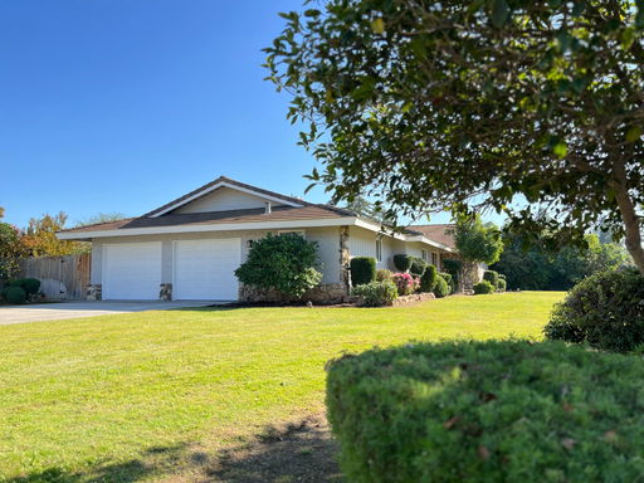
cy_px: 242
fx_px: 484
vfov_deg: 53.1
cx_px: 322
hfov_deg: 67.3
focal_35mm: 26
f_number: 1.5
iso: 50
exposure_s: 1/1089
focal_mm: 5.7
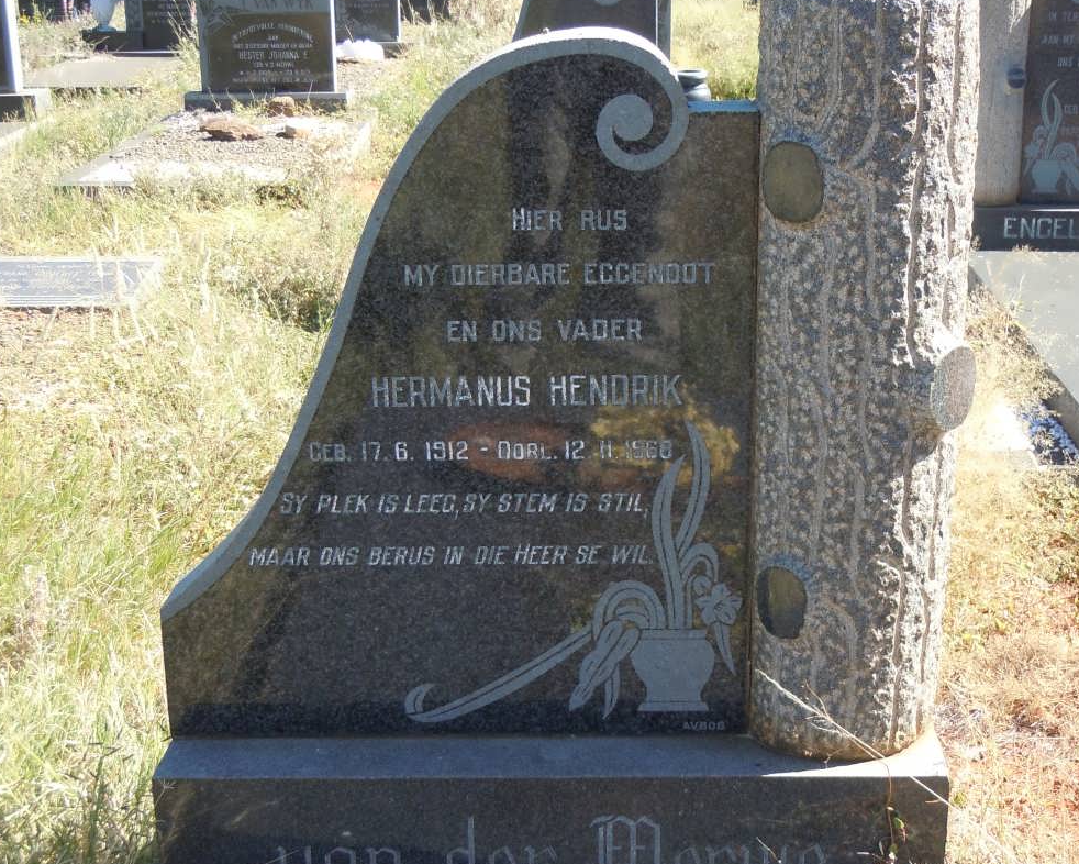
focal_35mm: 62
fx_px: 1980
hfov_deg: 30.4
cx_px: 609
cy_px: 443
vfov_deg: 24.6
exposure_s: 1/400
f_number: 3.9
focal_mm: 9.3
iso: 200
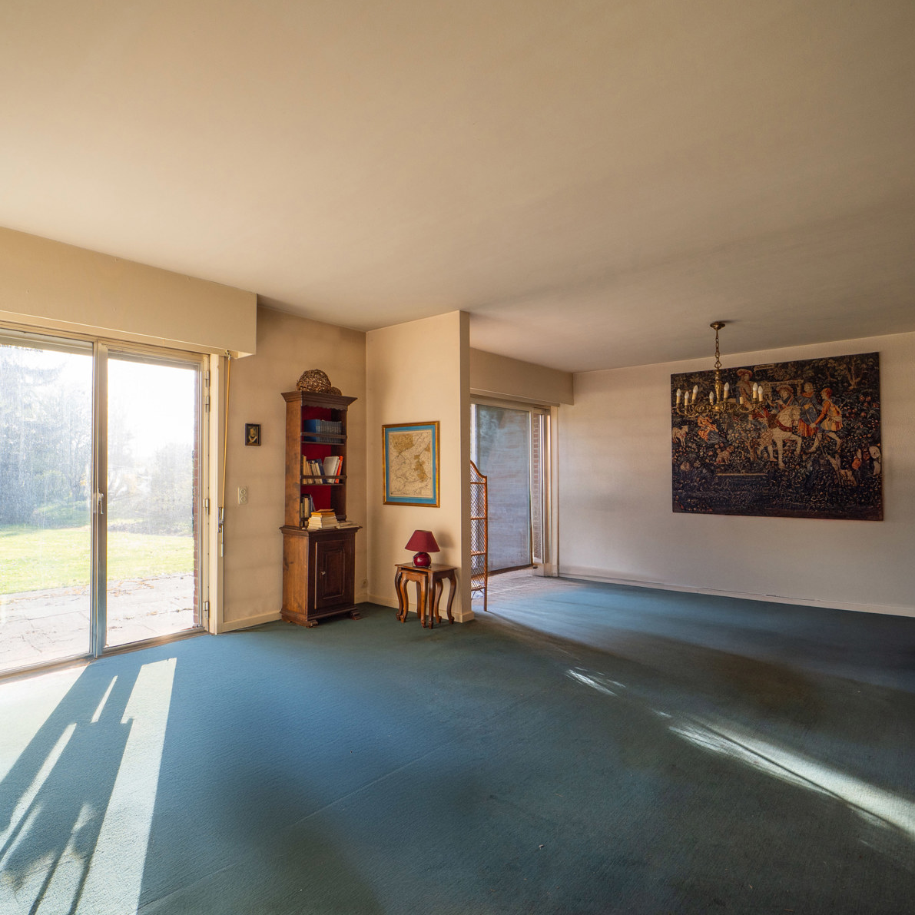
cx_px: 356
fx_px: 568
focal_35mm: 19
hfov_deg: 76.6
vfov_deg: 77.7
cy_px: 460
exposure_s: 1/100
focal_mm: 8
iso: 200
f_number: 5
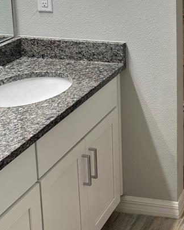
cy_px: 18
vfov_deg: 26.2
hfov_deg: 20.5
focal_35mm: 70
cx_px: 216
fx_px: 477
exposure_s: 1/120
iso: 80
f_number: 1.78
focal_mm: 6.86
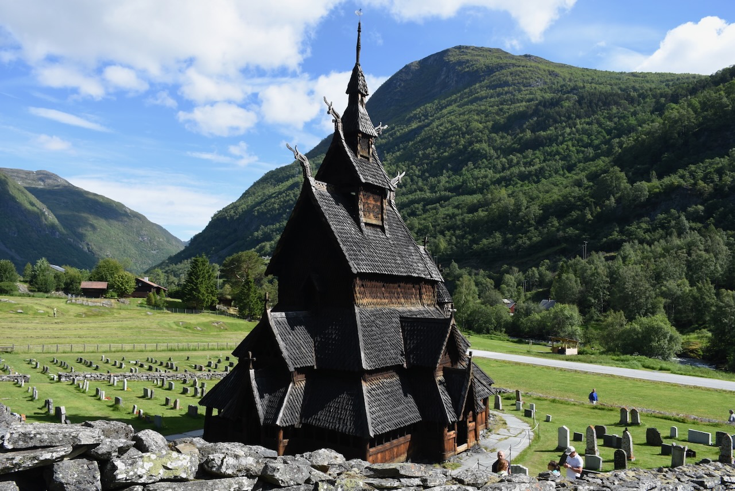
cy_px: 246
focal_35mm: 27
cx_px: 368
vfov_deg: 48.0
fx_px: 551
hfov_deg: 67.4
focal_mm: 18
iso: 100
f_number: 8
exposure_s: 1/250
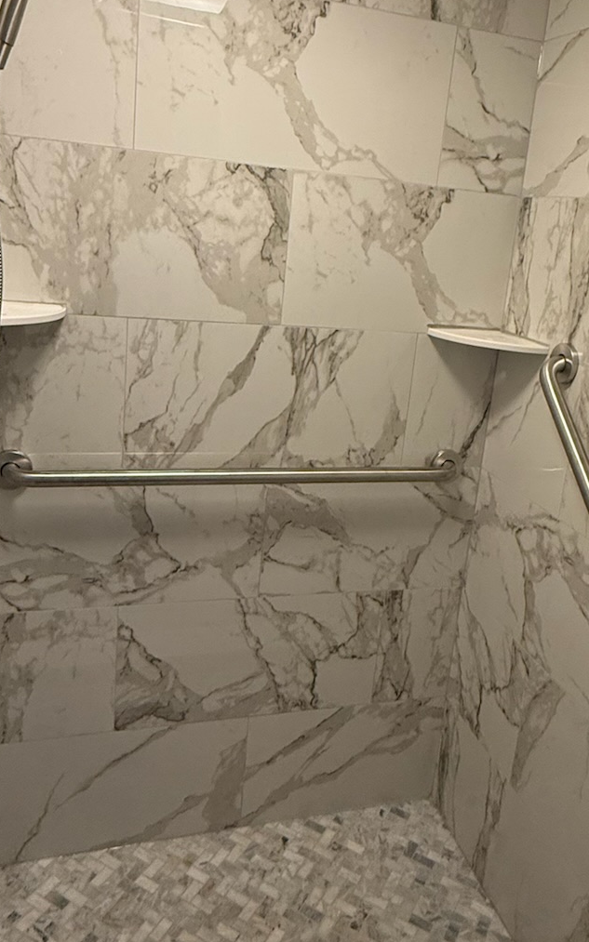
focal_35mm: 30
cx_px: 321
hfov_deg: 41.8
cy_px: 410
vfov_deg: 62.7
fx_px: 771
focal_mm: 2.22
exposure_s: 1/120
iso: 320
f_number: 2.2
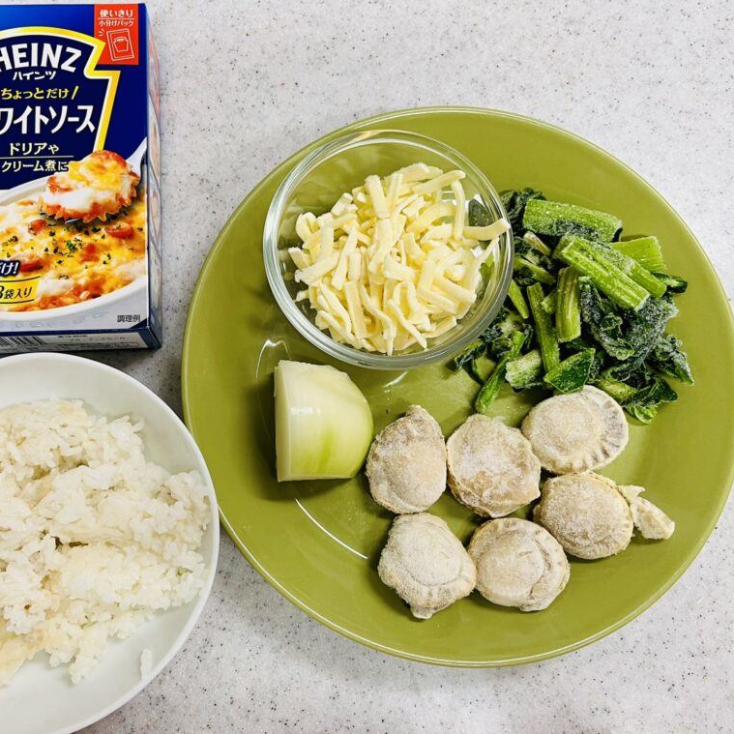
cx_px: 270
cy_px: 367
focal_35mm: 31
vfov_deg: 52.5
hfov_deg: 51.9
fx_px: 744
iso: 64
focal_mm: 5.1
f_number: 1.6
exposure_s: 1/50
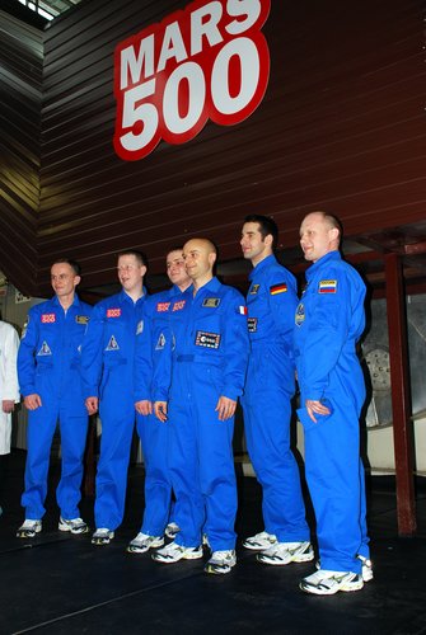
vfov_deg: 57.2
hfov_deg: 40.1
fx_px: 584
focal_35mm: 33
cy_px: 318
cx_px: 213
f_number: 3.8
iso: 200
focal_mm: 22
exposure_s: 1/60
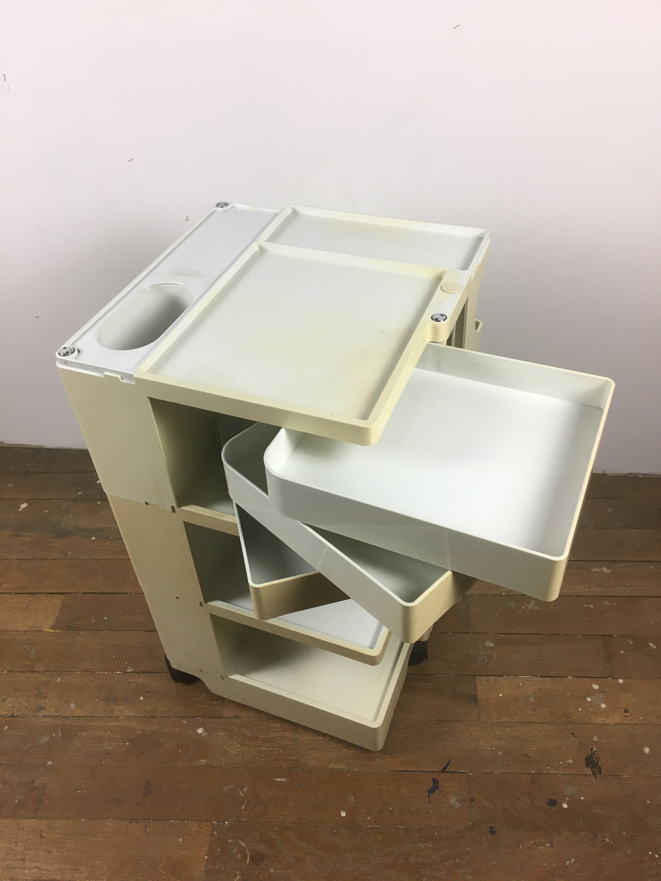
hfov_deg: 48.2
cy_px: 440
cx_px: 330
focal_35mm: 29
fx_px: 738
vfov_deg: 61.7
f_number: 2.2
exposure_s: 1/33
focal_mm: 4.15
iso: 64
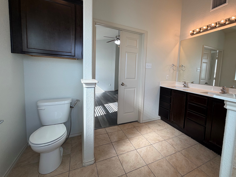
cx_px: 131
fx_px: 109
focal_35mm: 16
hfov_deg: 94.1
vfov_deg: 77.9
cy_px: 81
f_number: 2.2
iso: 64
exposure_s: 1/120
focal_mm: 2.22
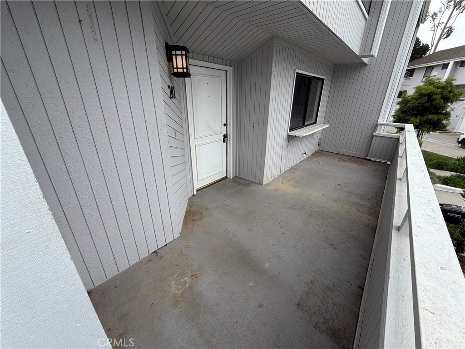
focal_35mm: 14
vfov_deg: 85.7
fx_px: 188
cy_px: 174
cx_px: 232
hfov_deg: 102.1
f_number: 2.2
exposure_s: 1/701
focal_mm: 2.22
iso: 40
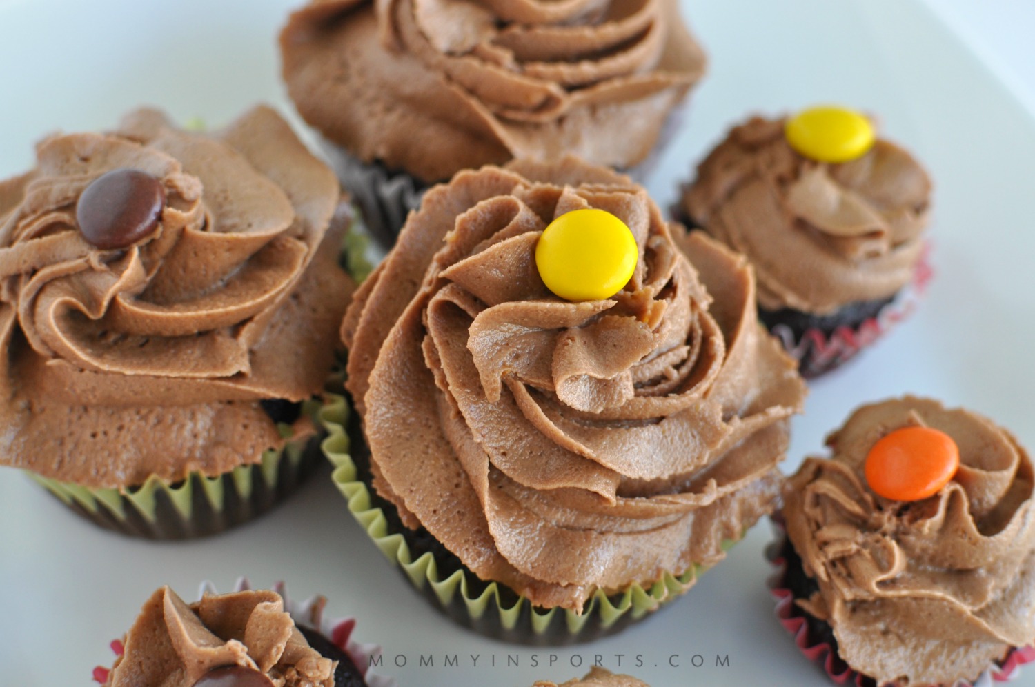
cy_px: 344
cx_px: 518
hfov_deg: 37.9
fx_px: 1507
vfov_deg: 25.7
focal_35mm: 52
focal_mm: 35
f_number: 4
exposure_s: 1/60
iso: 450
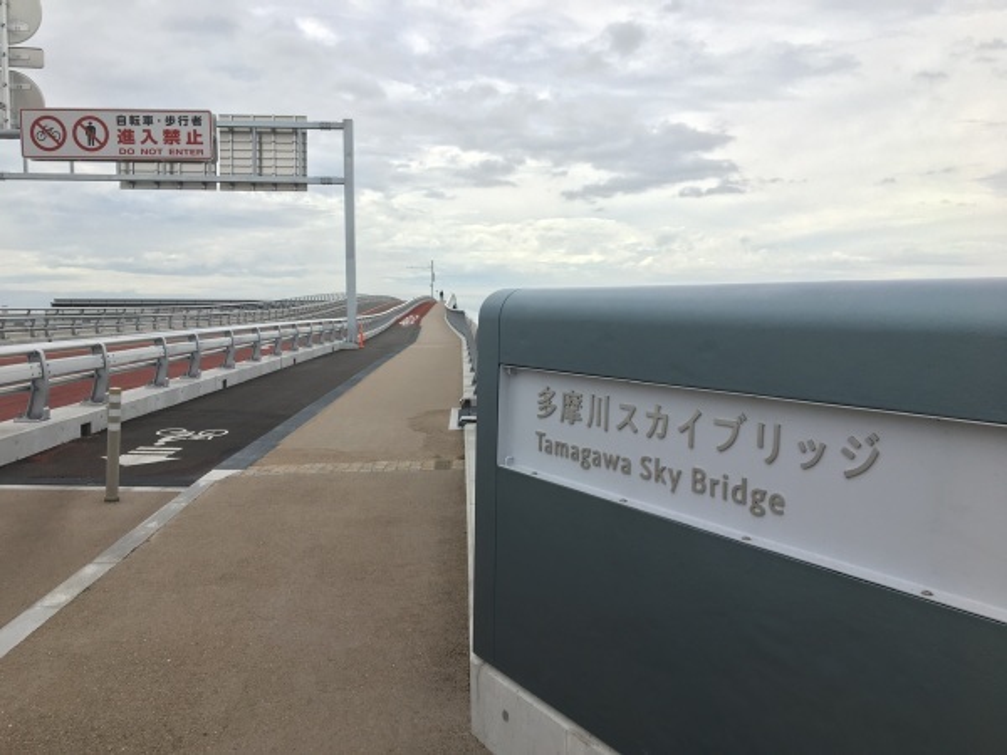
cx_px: 504
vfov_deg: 48.2
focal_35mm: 29
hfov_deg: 61.7
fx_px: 844
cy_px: 378
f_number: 2.2
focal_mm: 4.15
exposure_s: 1/1099
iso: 25
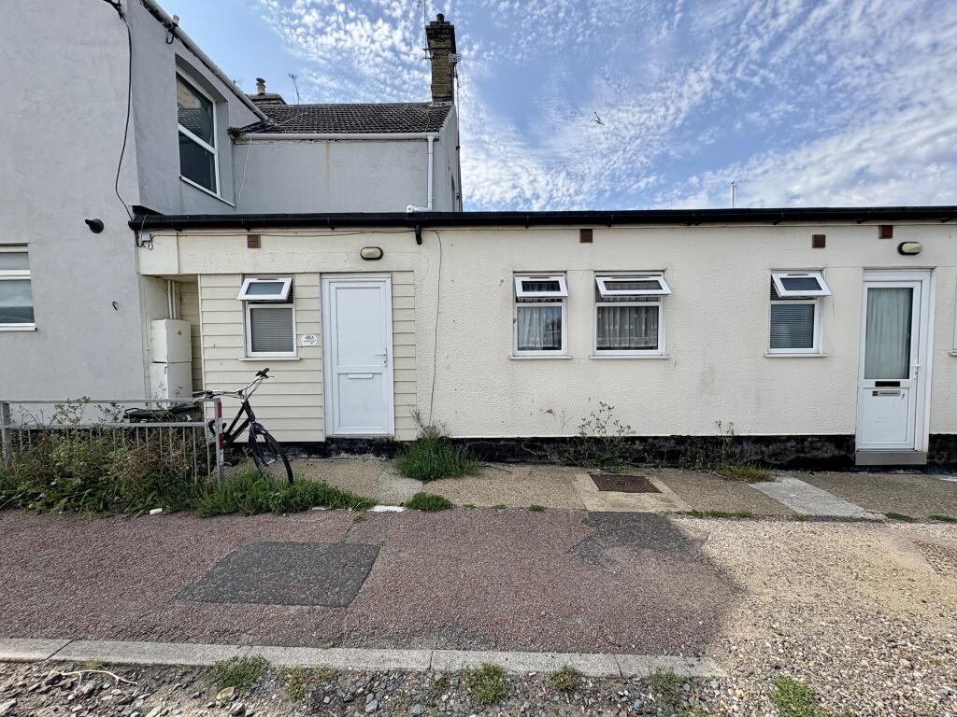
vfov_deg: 85.7
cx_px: 478
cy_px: 358
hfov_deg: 102.1
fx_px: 387
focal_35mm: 14
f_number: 2.2
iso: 40
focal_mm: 2.22
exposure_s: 1/1236
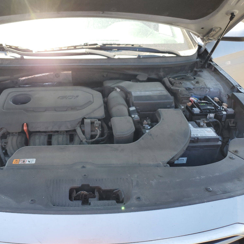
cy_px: 122
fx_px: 247
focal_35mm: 31
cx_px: 86
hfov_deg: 51.8
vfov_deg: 52.5
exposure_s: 1/357
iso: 50
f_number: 1.5
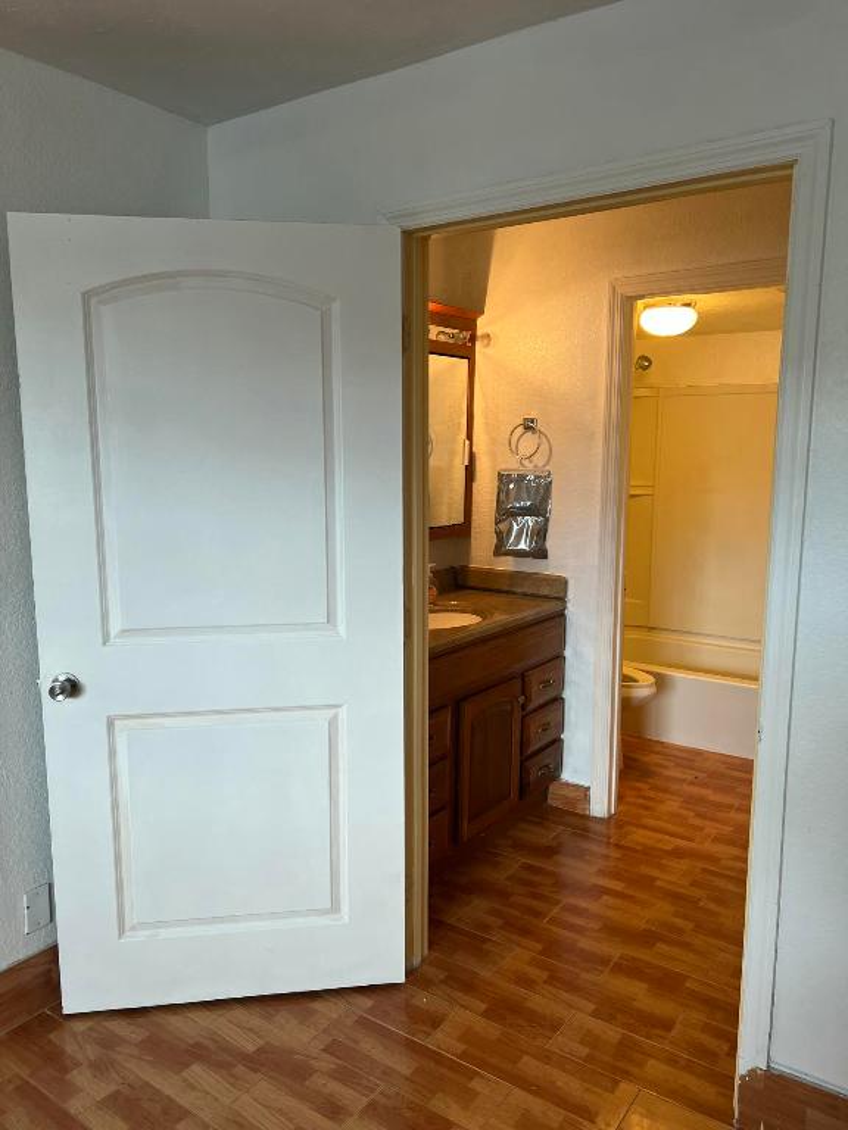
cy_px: 565
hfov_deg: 53.1
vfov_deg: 67.3
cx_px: 424
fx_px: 849
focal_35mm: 26
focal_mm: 5.7
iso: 125
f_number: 1.5
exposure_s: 1/120
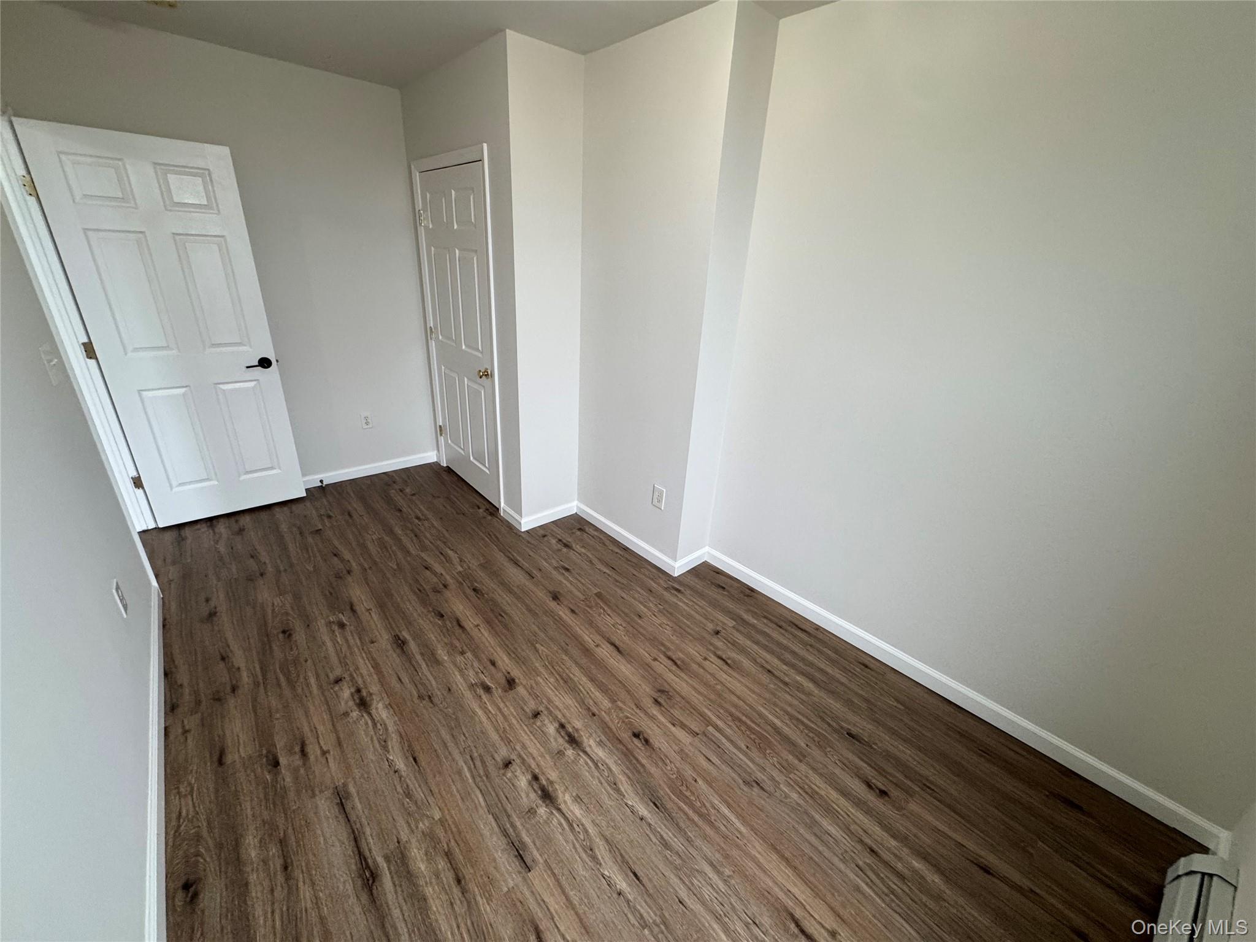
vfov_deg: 85.7
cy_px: 471
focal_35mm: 14
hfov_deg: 102.1
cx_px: 628
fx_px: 508
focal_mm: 2.22
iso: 200
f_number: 2.2
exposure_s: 1/120
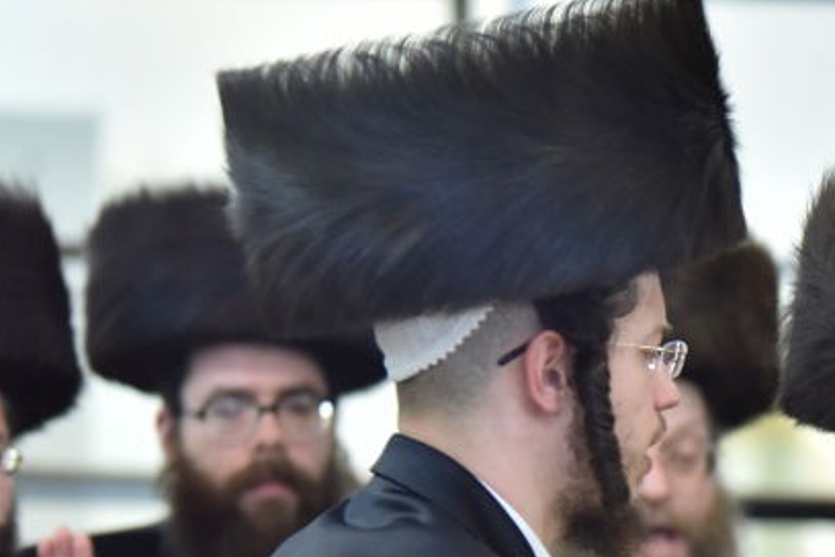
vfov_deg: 4.5
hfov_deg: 6.7
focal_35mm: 306
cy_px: 652
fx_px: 7097
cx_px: 988
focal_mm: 122
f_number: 2.8
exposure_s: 1/160
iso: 1600
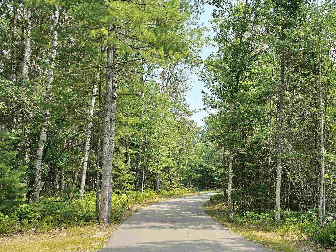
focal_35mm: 33
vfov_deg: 42.9
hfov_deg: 53.6
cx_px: 238
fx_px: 320
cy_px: 132
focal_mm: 6.3
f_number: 1.7
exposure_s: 1/417
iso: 10
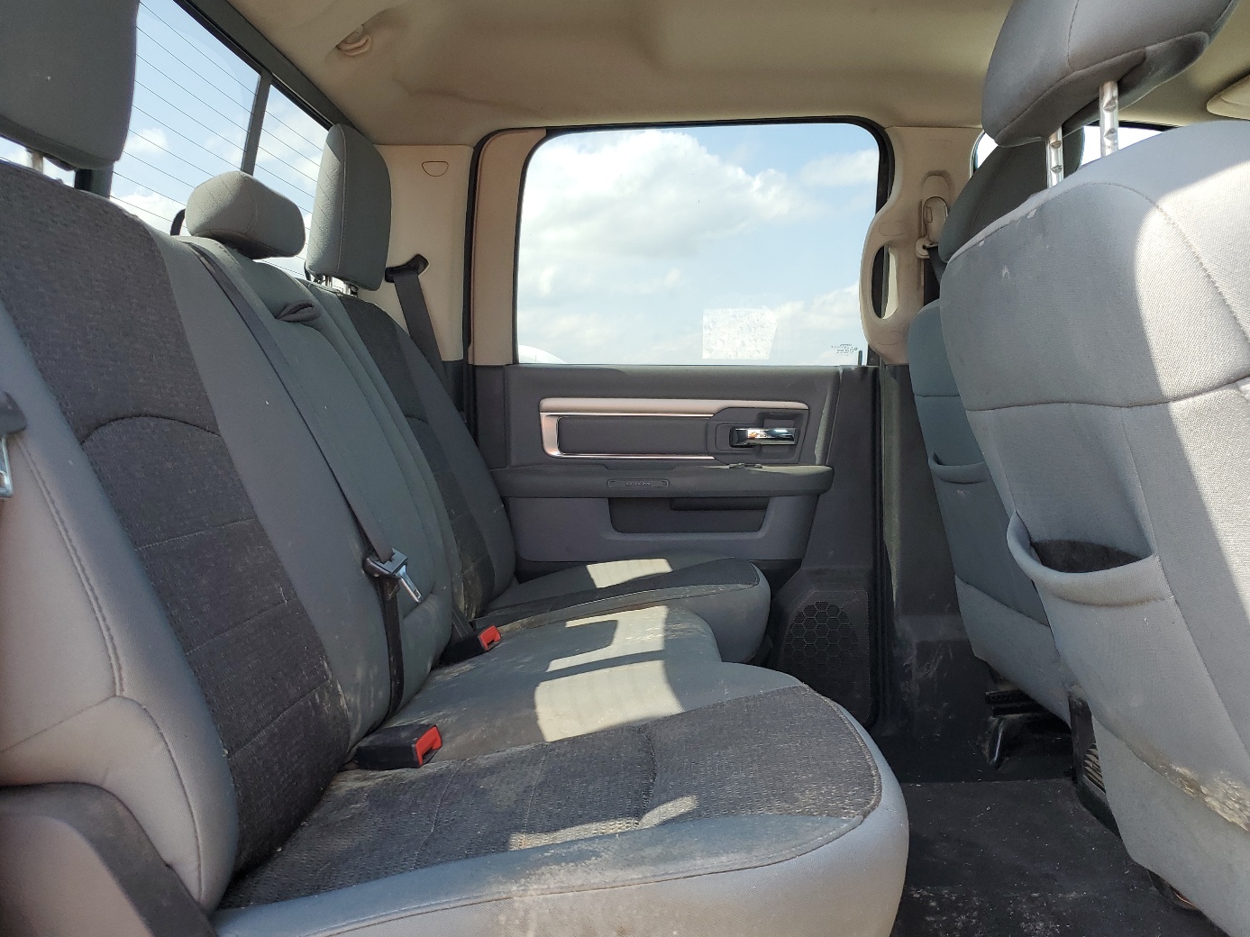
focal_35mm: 30
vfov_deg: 46.7
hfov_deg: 60.0
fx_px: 1083
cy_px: 526
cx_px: 630
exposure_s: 1/385
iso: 50
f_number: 1.5
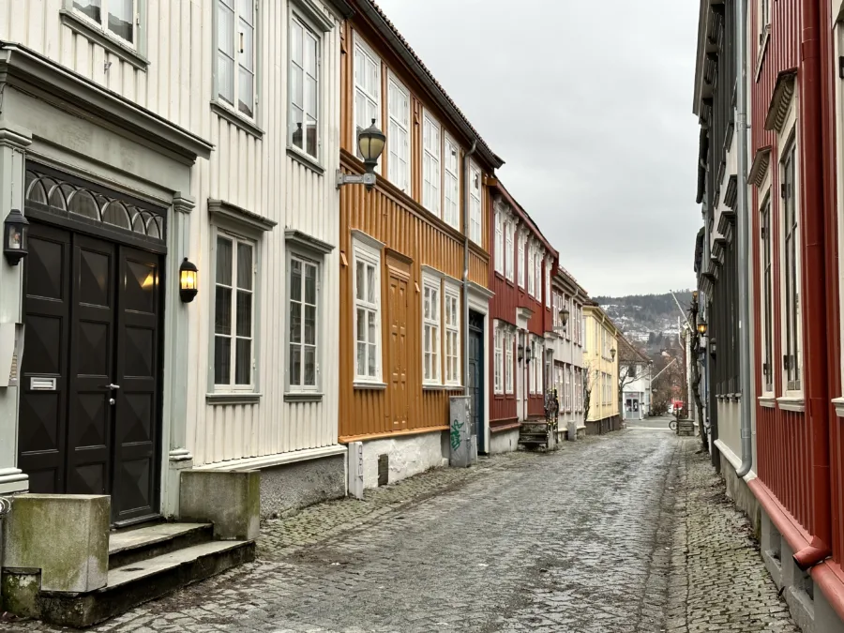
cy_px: 316
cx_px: 422
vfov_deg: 30.3
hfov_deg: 39.7
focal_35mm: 48
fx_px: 1170
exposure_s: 1/100
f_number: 1.78
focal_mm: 6.86
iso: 50
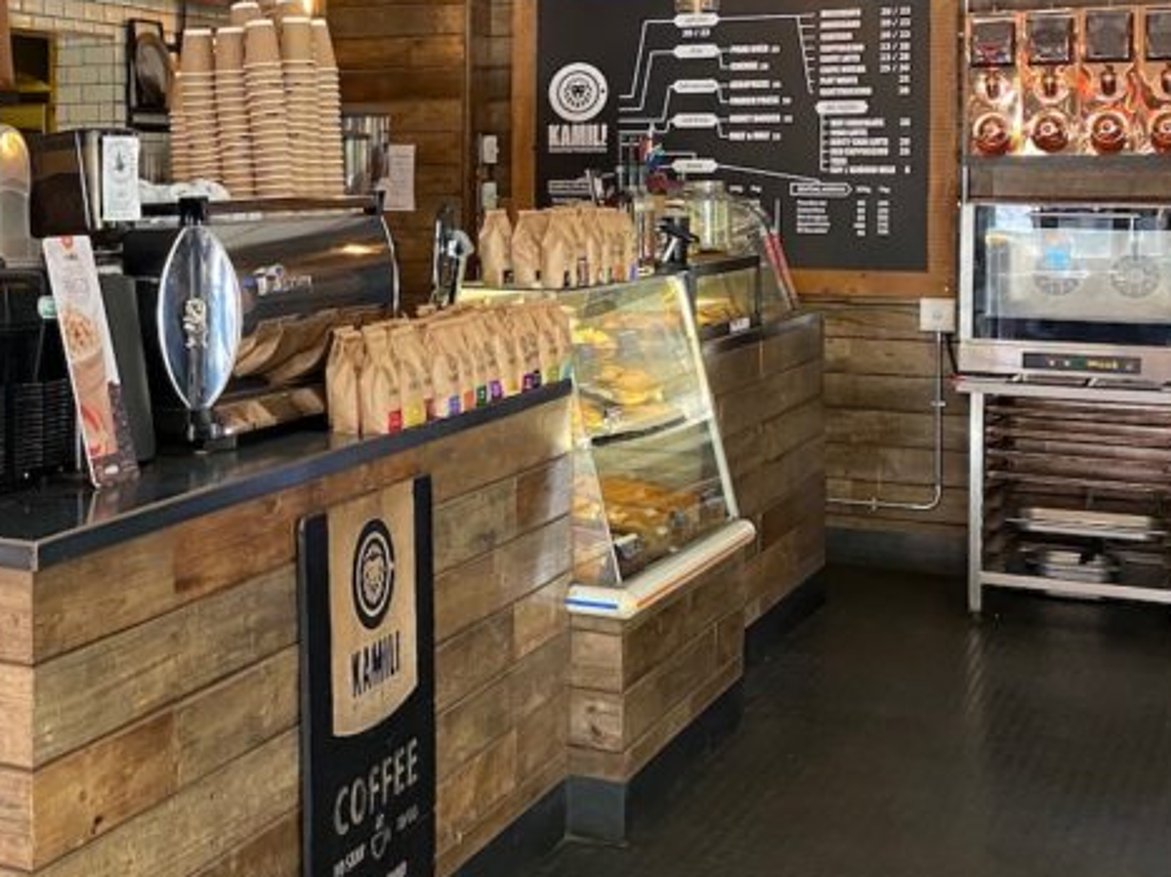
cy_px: 253
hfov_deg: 31.9
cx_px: 83
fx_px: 1928
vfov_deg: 25.4
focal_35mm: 57
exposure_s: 1/60
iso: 320
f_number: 1.8
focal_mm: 4.25
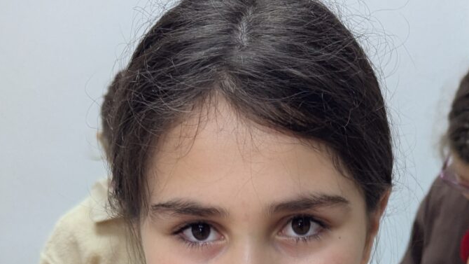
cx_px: 288
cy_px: 583
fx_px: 933
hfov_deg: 28.1
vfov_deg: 13.1
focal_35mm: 75
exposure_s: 1/50
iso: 103
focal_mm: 6.81
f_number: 1.85
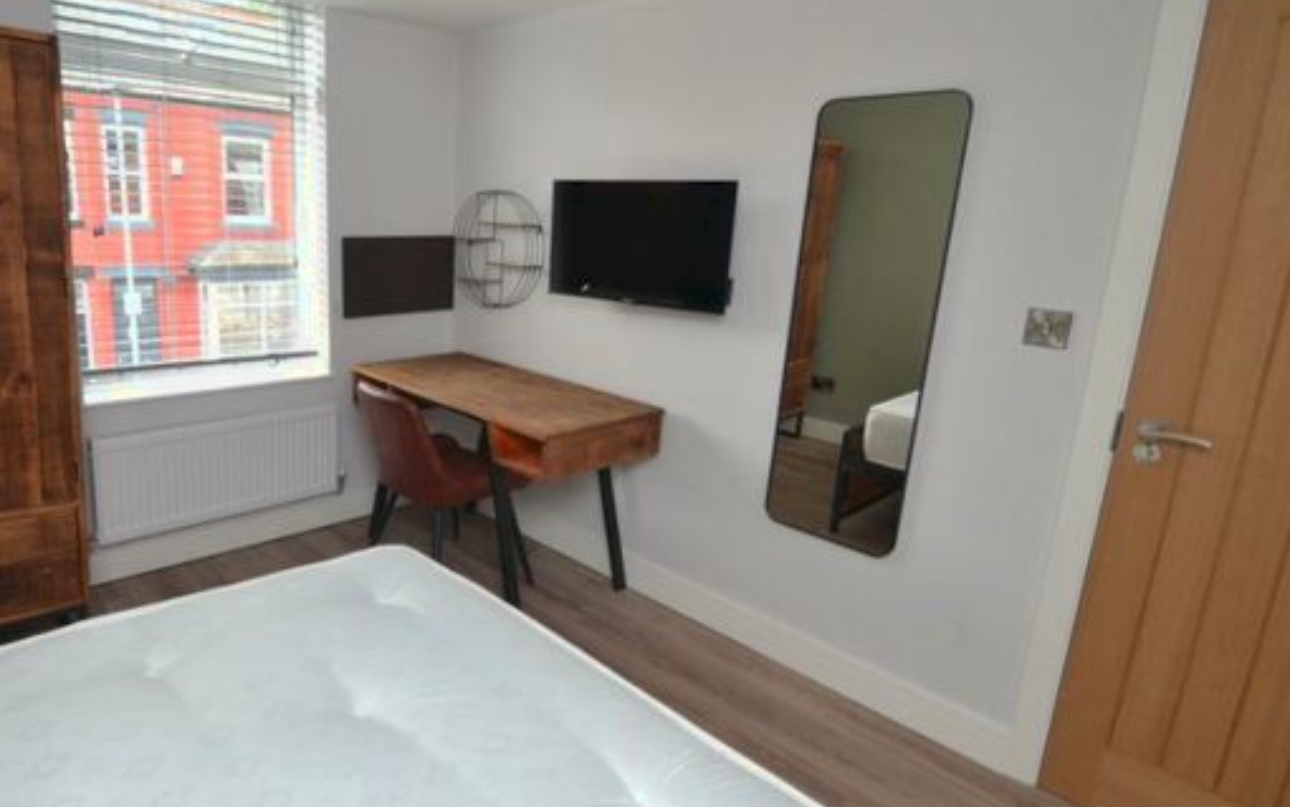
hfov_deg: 80.7
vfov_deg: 57.3
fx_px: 738
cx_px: 481
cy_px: 381
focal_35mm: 21
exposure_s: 1/200
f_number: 4
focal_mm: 10
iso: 400
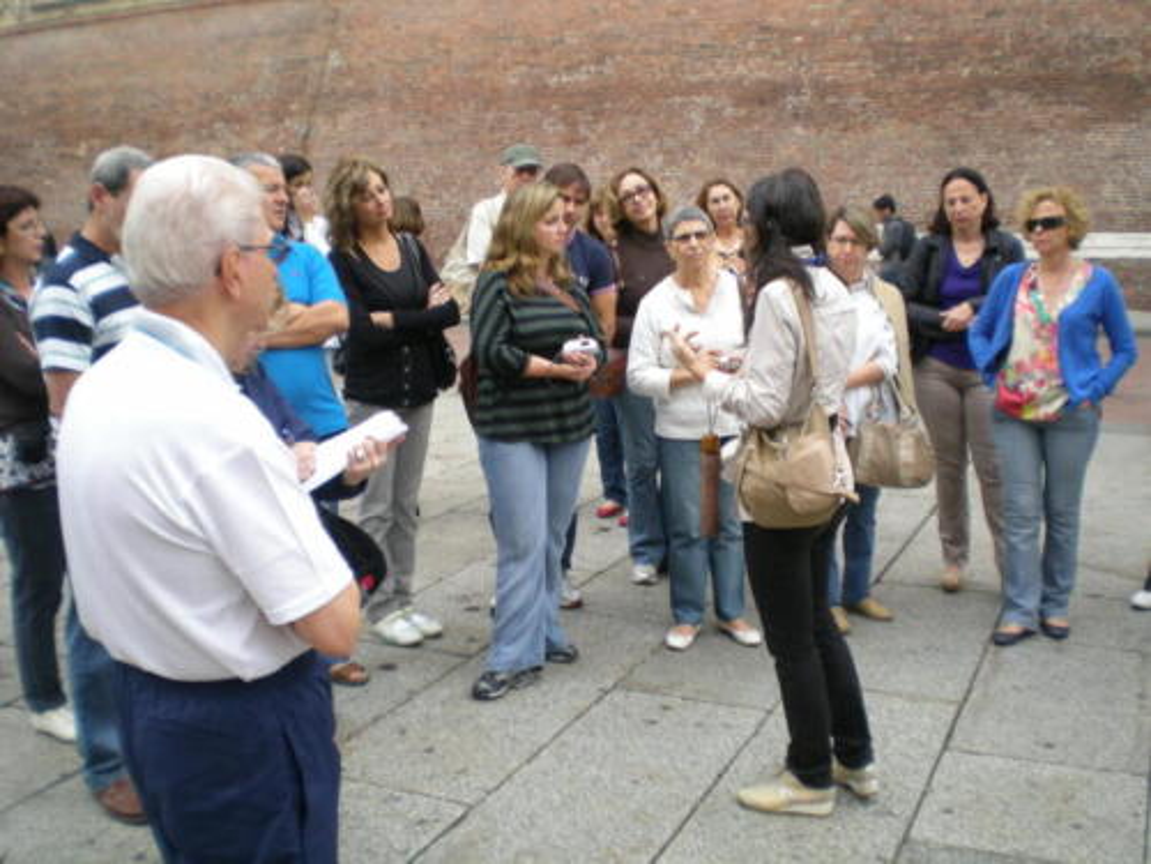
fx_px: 1264
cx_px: 576
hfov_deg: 49.0
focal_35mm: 38
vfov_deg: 37.7
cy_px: 432
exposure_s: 1/61.3
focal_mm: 6.3
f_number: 3.1
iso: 50
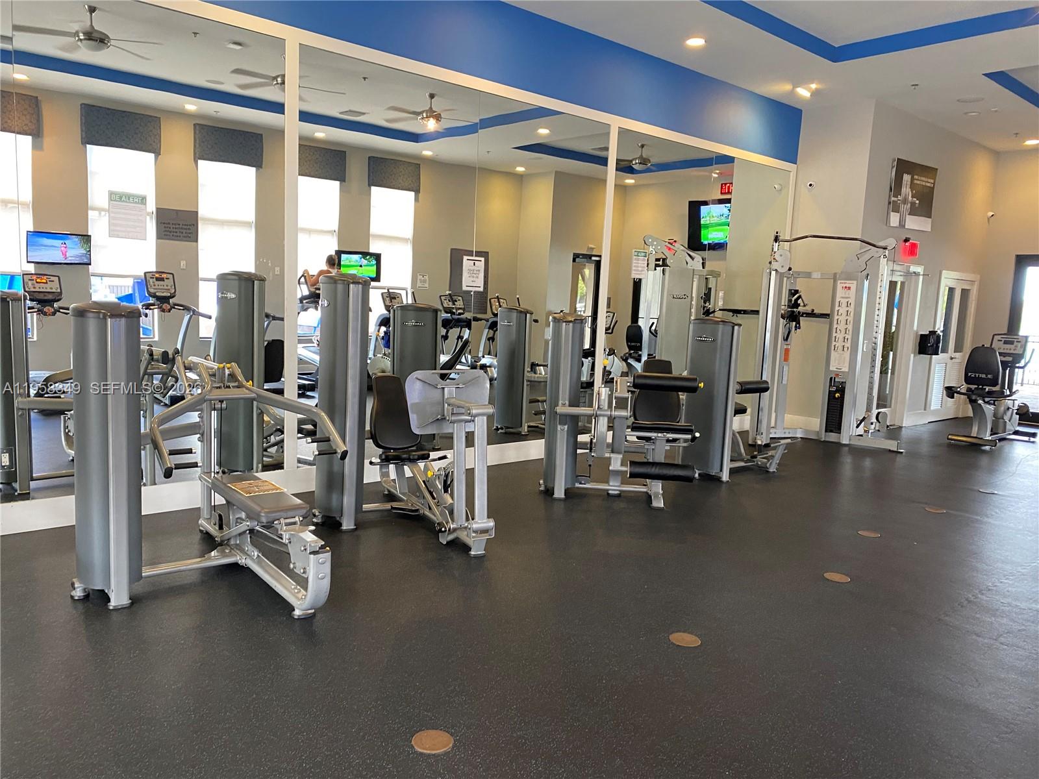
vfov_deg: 53.1
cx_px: 520
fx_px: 780
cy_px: 390
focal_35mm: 26
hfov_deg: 67.3
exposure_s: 1/60
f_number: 1.8
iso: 320
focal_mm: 4.25
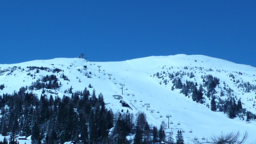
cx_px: 127
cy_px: 76
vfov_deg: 12.2
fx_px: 672
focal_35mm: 99
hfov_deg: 21.6
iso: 100
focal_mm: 9.9
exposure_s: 1/400
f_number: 10
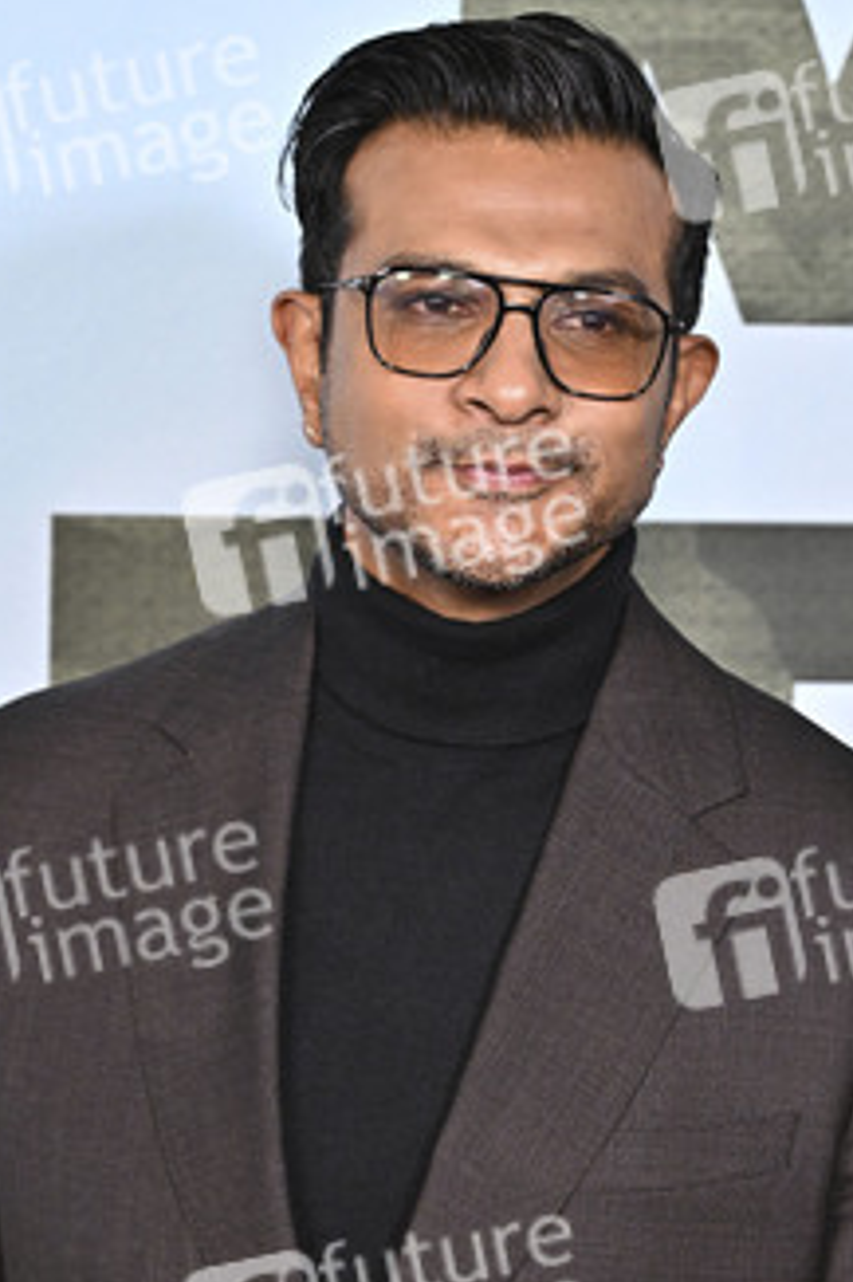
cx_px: 499
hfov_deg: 10.1
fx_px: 4803
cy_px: 720
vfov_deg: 15.2
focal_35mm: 135
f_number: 4.5
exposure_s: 1/250
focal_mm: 110
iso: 4000
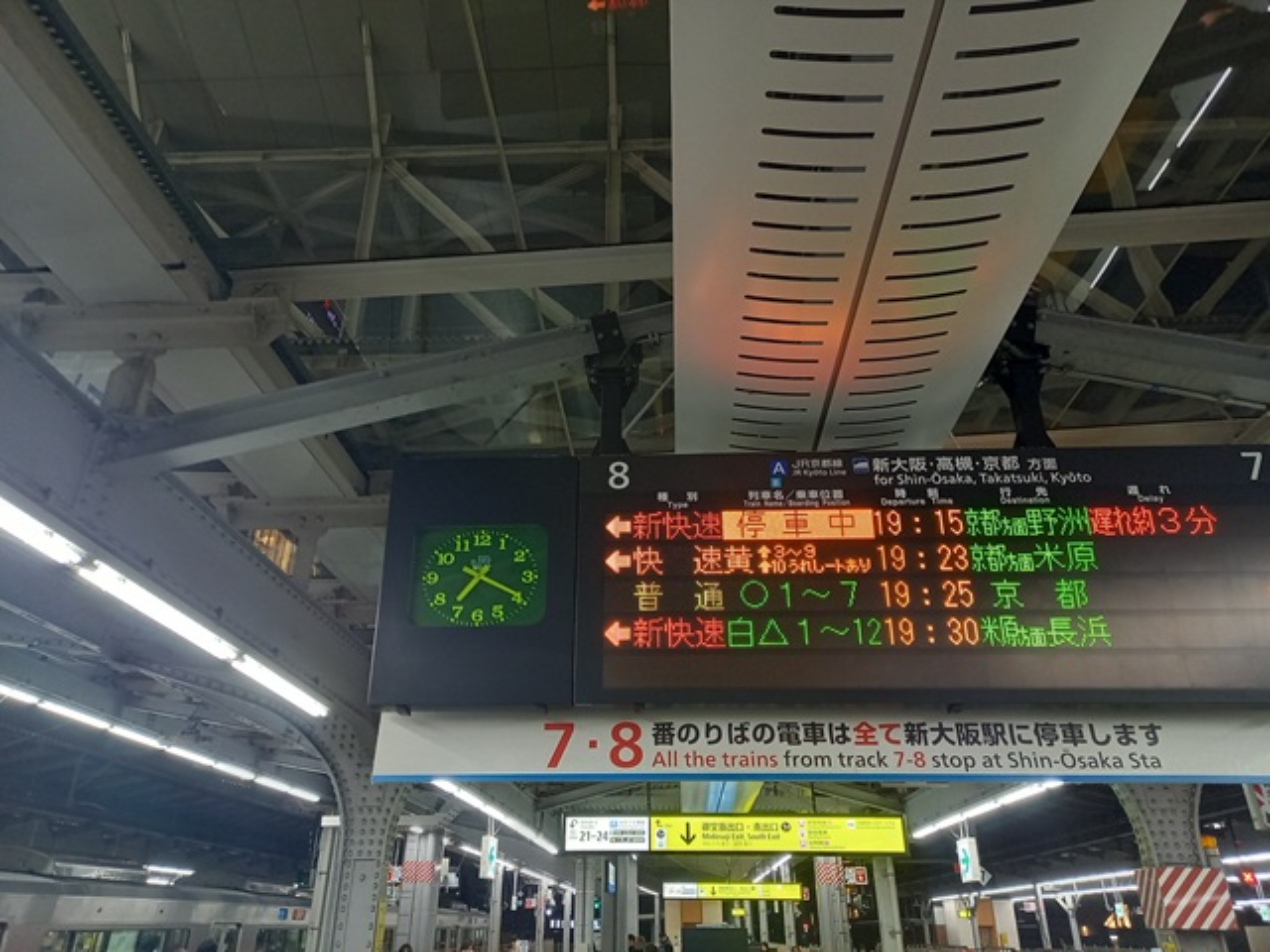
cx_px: 635
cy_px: 476
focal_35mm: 25
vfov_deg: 54.9
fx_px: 917
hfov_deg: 69.4
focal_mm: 4.65
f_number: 1.8
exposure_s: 1/40
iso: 320
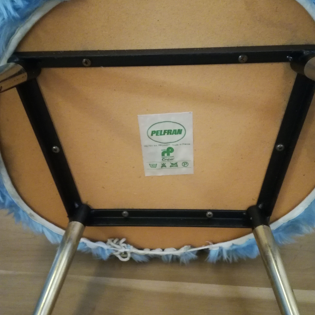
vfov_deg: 51.1
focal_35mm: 32
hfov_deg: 51.1
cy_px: 149
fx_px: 329
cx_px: 158
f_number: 2
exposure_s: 1/13.3
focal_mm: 3.79
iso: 1000
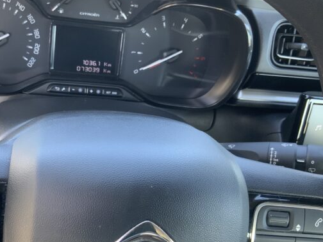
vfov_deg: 31.3
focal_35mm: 46
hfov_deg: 40.8
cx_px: 112
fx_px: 429
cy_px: 155
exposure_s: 1/60
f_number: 1.8
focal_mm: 3
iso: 80
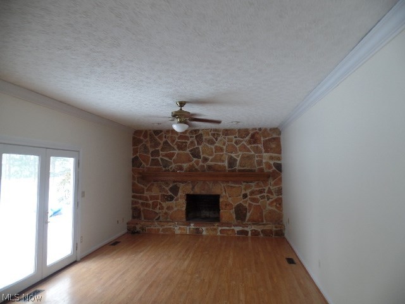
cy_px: 152
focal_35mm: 23
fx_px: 269
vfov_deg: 58.9
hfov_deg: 73.9
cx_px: 202
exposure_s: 1/45
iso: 80
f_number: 2.8
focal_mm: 4.1
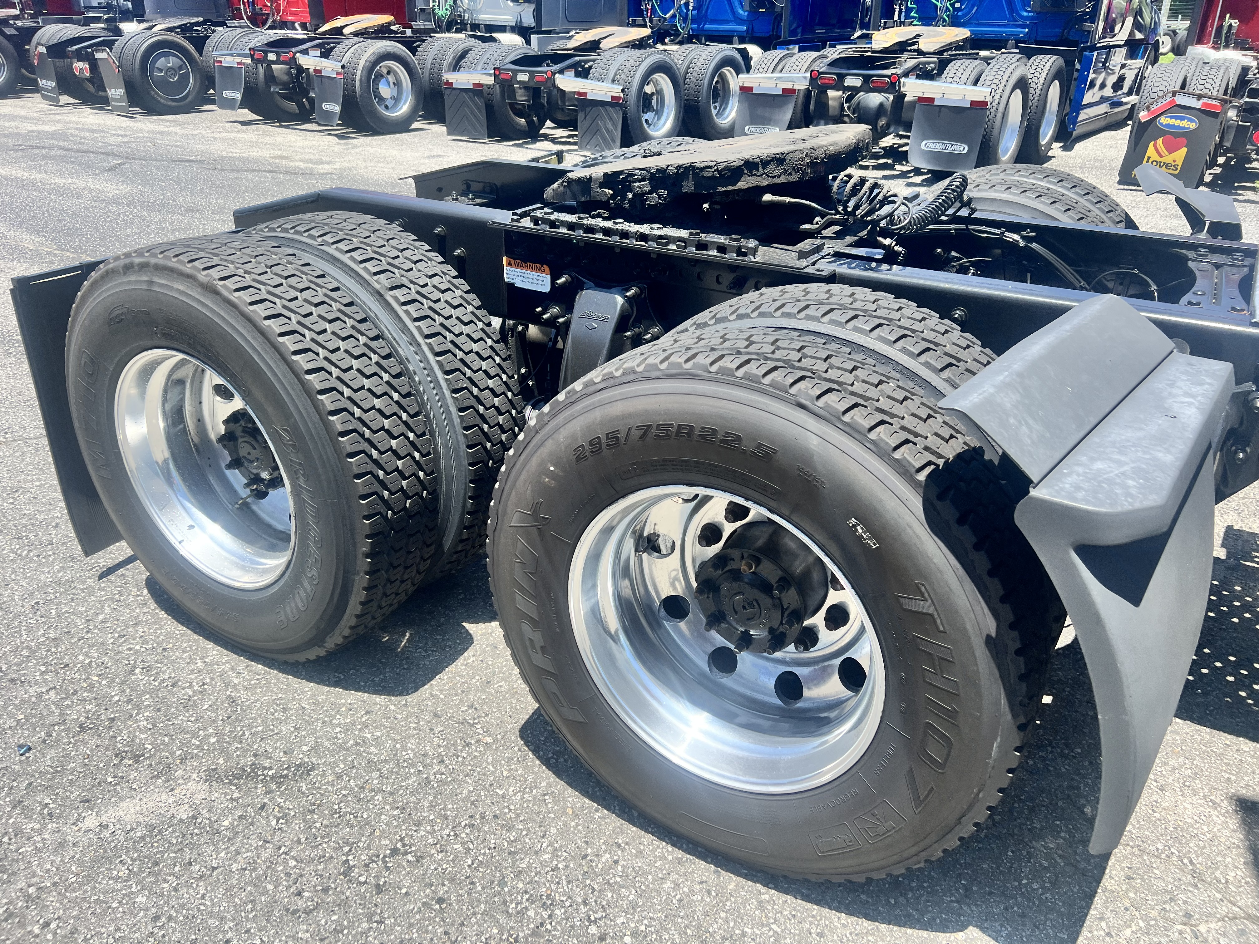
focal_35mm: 26
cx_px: 630
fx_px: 946
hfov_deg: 67.3
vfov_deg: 53.1
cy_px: 472
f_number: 1.5
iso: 50
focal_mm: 5.7
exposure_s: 1/1869
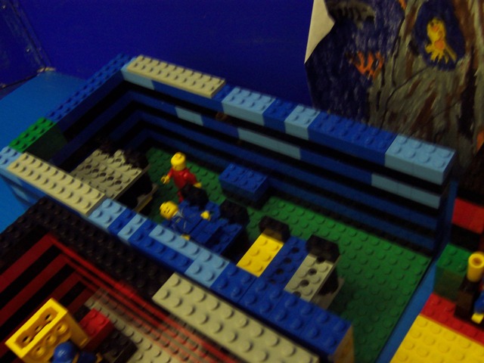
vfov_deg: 39.7
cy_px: 182
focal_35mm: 36
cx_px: 242
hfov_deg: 51.4
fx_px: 503
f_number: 2.8
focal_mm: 5.6
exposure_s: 1/8
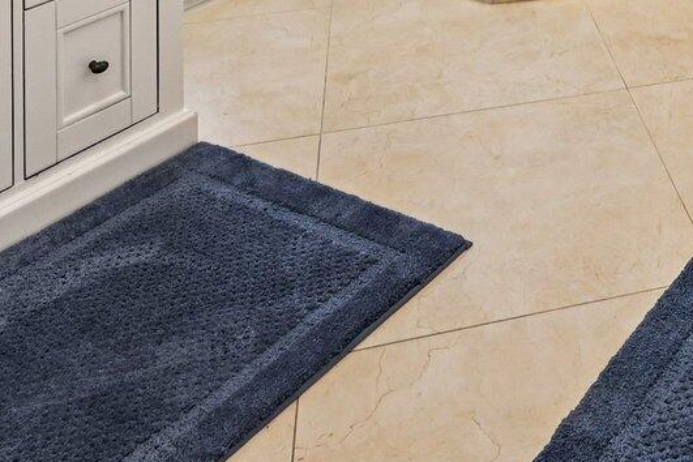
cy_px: -416
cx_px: 679
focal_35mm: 54
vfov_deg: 18.4
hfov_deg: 33.9
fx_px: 1039
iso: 1600
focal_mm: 14
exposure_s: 1/160
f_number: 8
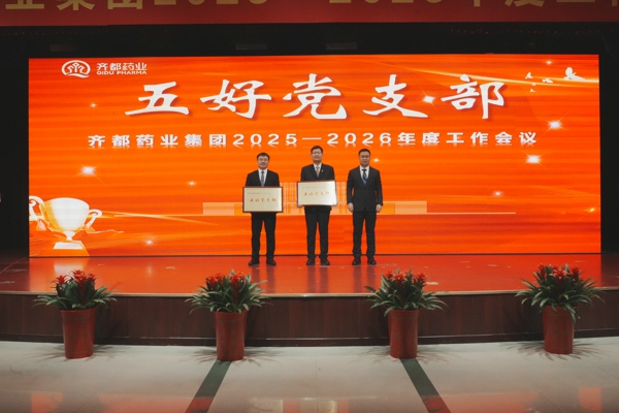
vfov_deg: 43.6
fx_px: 516
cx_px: 310
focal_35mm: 30
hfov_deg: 61.9
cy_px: 206
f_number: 16
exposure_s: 1/320
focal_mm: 30
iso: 12800
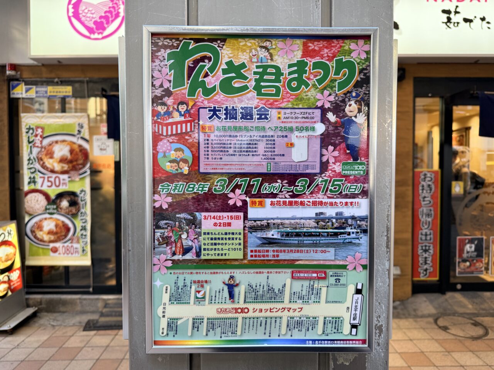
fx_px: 343
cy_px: 185
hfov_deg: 71.6
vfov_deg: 56.8
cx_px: 247
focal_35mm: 24
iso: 125
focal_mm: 6.76
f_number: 1.78
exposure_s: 1/100
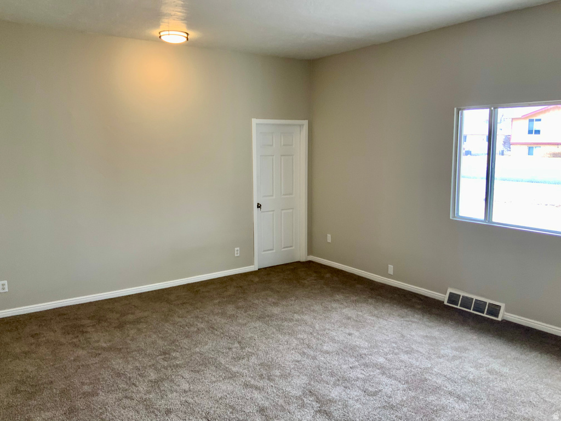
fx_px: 470
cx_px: 280
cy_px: 210
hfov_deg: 61.7
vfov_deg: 48.2
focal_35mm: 29
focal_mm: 3
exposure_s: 1/60
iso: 40
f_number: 1.8
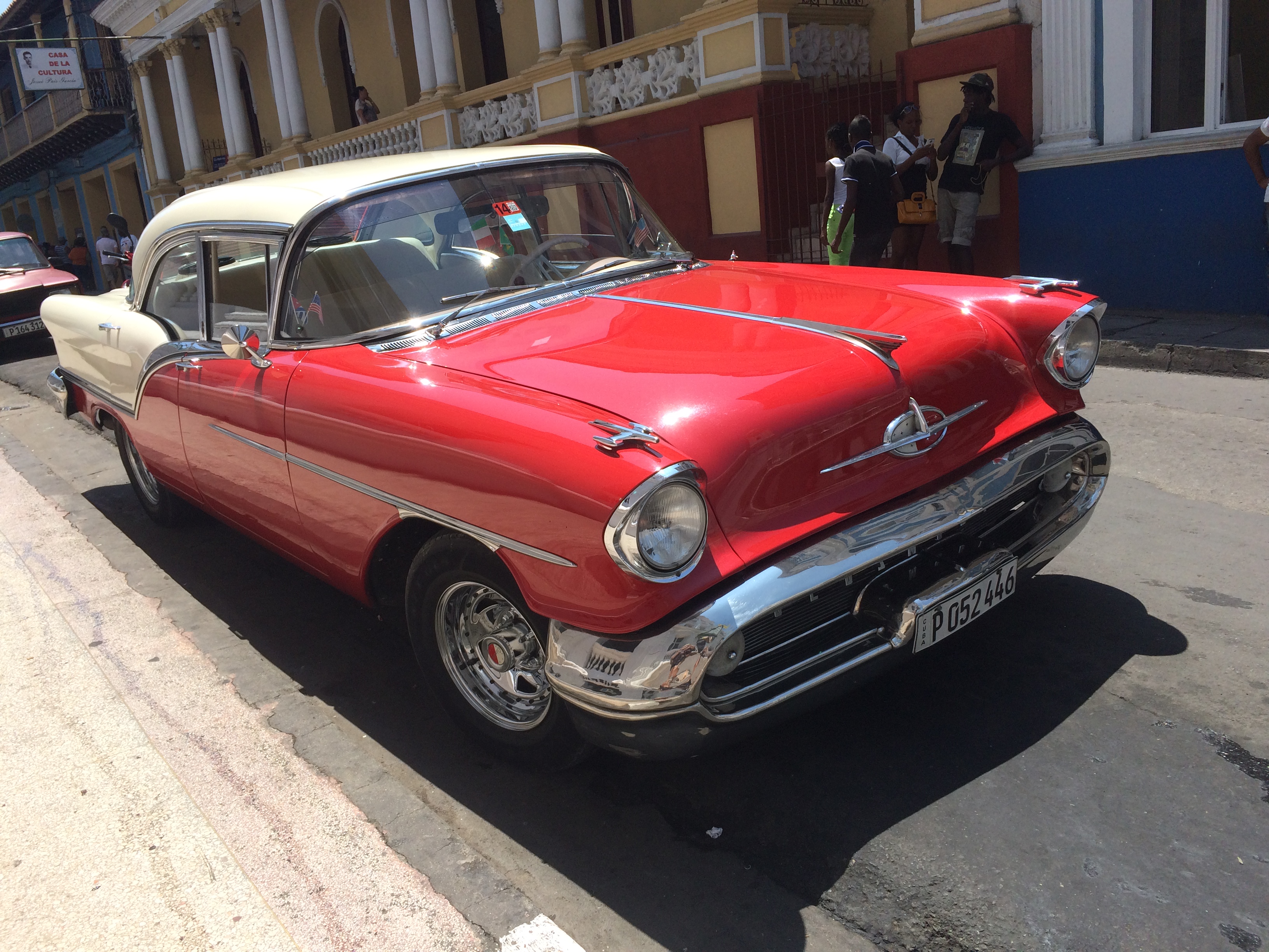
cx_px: 634
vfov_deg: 48.2
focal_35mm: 29
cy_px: 476
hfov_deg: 61.7
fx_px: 1063
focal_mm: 4.15
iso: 32
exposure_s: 1/1866
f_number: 2.2
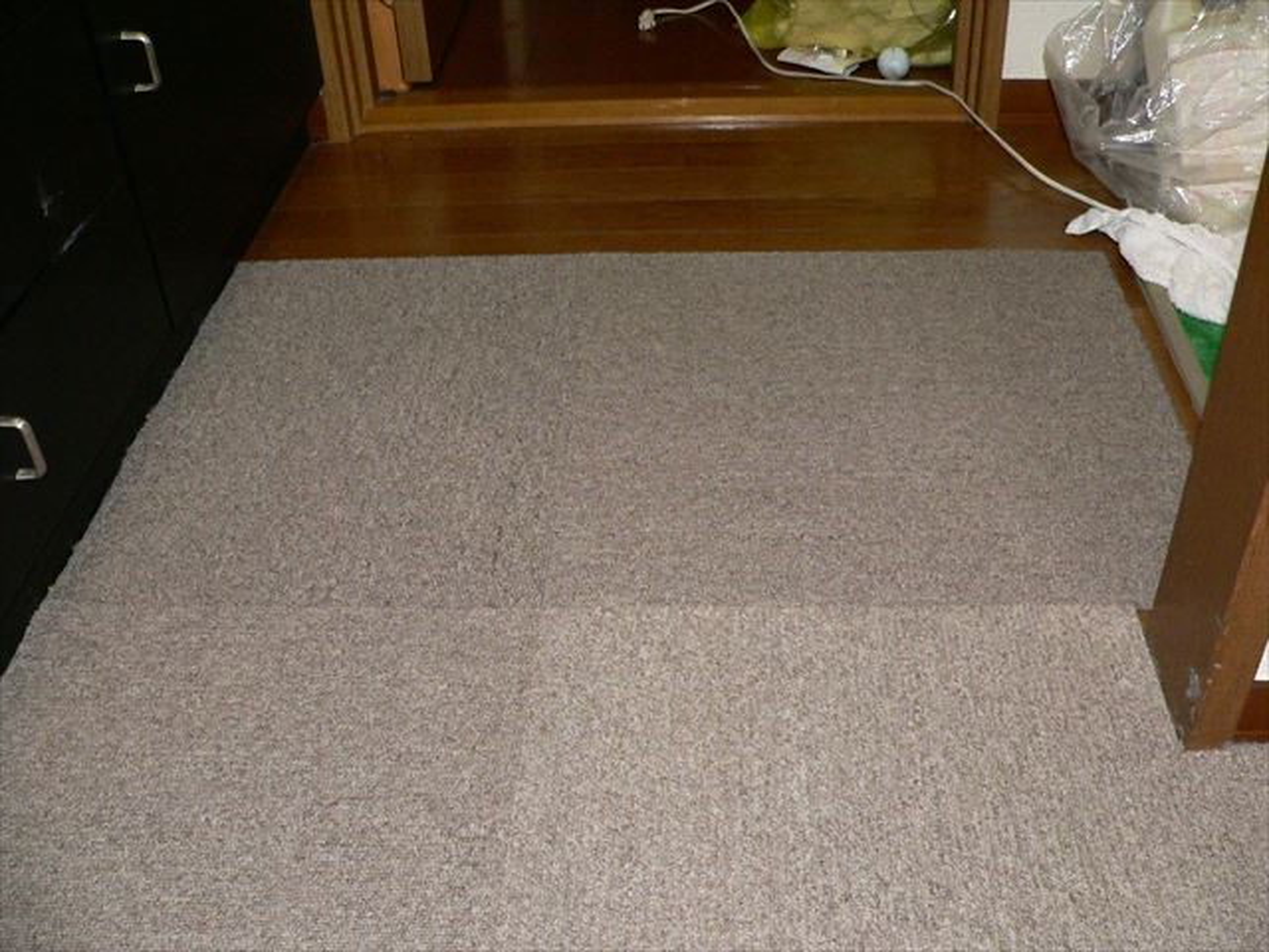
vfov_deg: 39.7
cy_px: 476
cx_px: 634
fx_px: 1320
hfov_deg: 51.4
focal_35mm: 36
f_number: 2.8
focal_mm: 6
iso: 400
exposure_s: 1/60
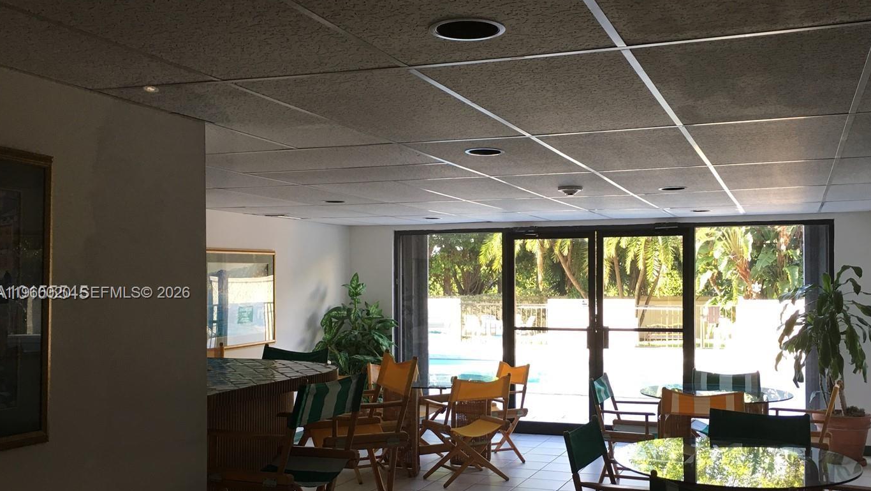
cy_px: 294
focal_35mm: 37
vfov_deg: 31.9
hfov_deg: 53.8
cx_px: 502
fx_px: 855
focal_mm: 4.15
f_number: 2.2
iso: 25
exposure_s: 1/15
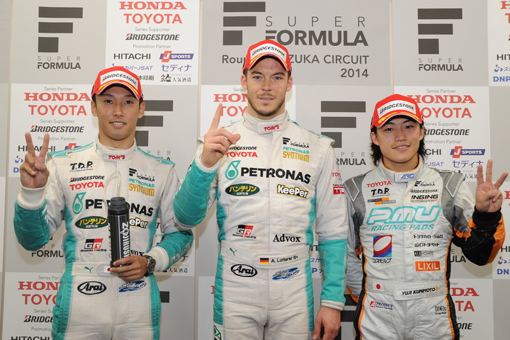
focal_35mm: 28
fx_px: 397
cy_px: 170
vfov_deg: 46.4
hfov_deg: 65.5
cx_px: 255
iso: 800
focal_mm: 28
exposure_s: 1/60
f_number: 6.7
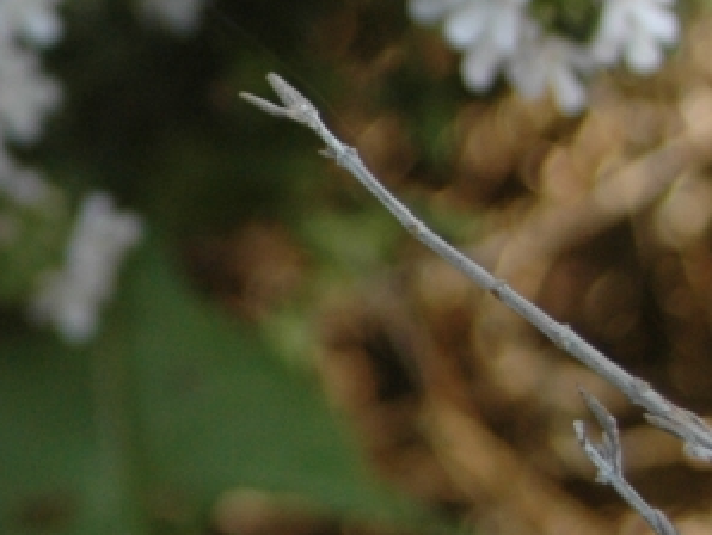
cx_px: -676
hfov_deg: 6.2
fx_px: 6361
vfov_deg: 4.8
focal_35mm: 309
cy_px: 383
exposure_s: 1/200
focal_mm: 50
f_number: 7.1
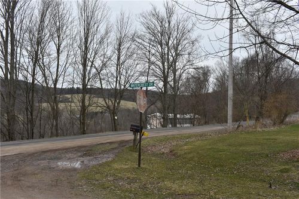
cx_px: 150
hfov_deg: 57.2
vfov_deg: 39.9
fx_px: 274
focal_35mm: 33
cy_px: 100
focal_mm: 22
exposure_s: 1/500
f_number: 8
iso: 250
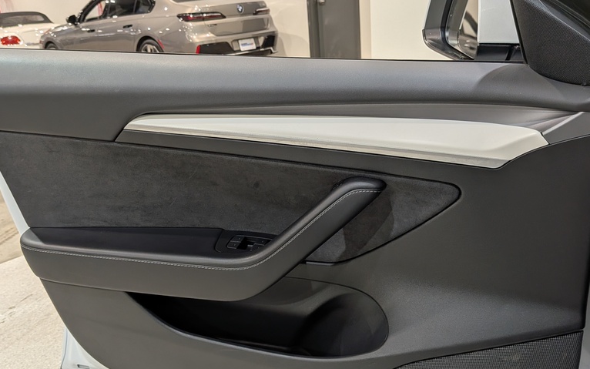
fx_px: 547
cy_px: 234
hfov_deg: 56.7
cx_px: 283
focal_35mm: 34
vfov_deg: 37.0
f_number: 1.7
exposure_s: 1/202
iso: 29
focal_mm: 4.53
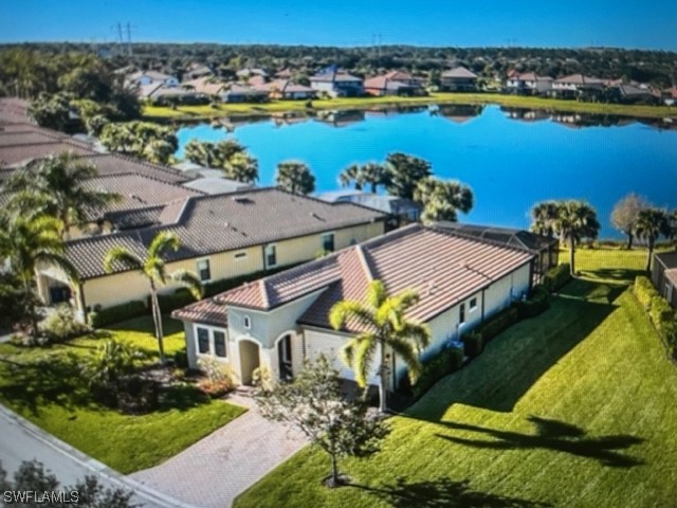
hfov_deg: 67.3
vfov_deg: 53.1
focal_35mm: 26
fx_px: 508
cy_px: 254
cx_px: 338
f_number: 1.6
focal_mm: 5.1
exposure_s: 1/60
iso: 80
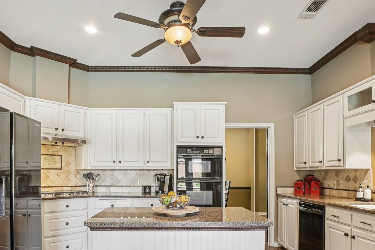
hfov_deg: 78.4
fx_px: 229
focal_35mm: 22
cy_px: 174
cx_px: 172
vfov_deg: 55.6
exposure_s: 1/8
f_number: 8
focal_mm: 10
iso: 400
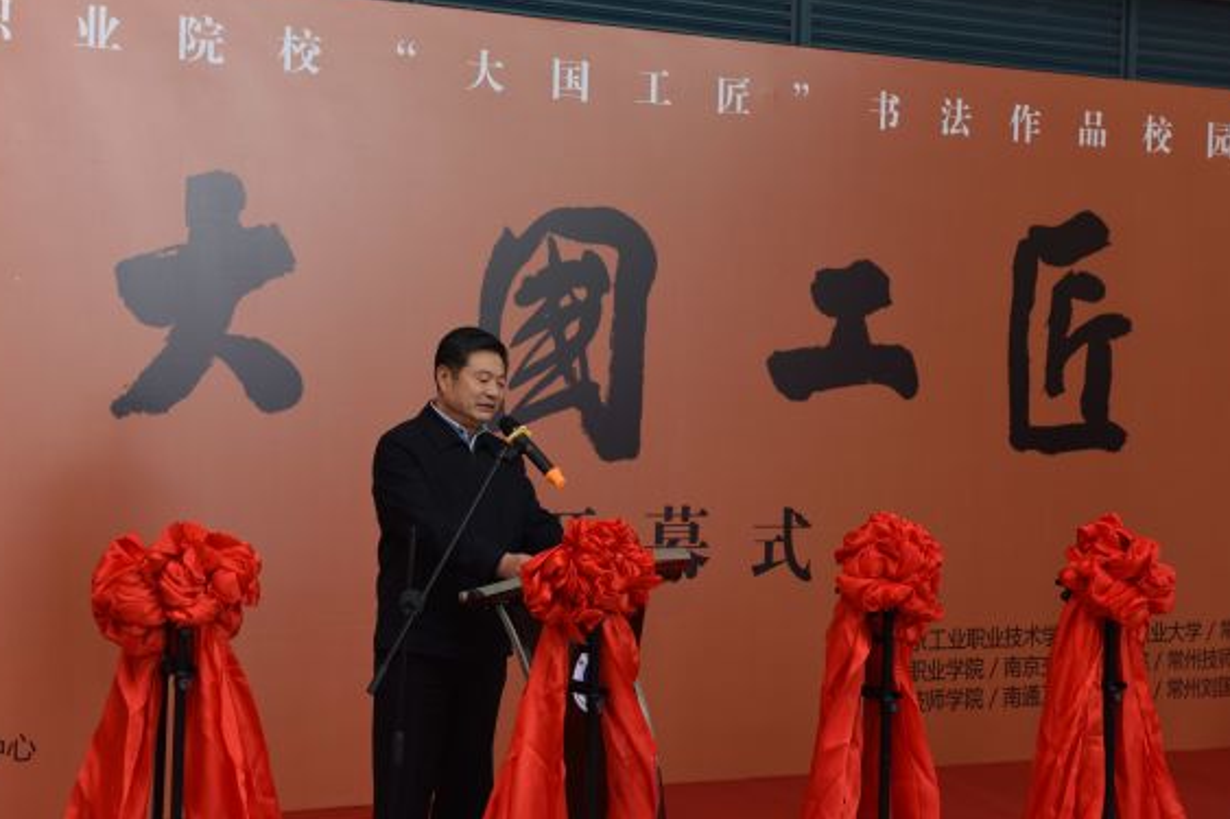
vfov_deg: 21.2
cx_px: 625
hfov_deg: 31.4
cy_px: 384
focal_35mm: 64
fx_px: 2186
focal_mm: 60
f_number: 6.3
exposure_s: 1/160
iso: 640
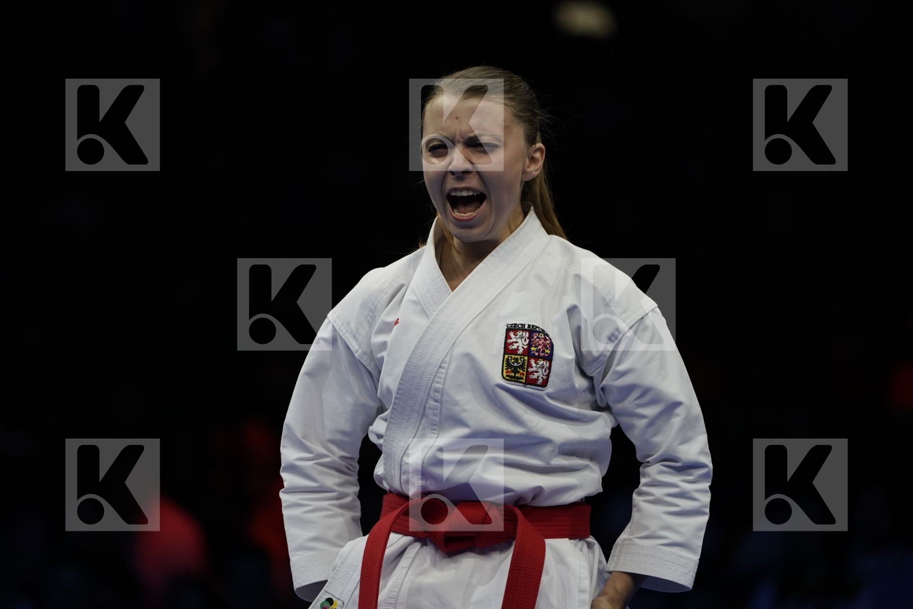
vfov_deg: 3.4
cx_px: 456
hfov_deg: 5.2
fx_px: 10144
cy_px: 304
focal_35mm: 400
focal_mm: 400
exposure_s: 1/500
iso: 1000
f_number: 5.6
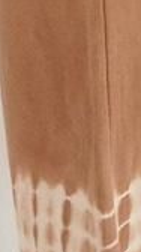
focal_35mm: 206
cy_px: -426
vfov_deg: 9.0
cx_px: 94
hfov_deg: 5.9
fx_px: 1375
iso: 5000
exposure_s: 1/1000
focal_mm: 20
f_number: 6.3
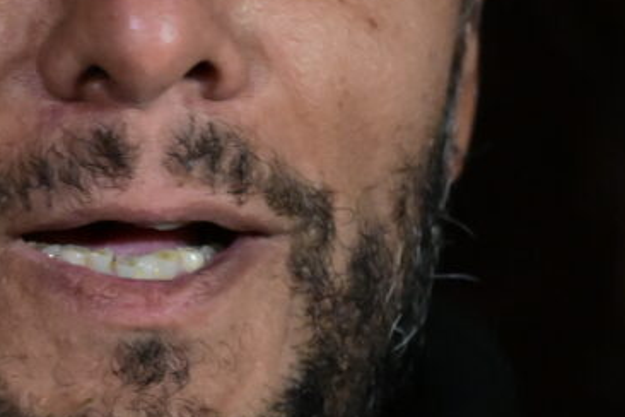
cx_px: -5
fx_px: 14582
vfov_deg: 1.6
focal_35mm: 840
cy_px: 52
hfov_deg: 2.5
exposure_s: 1/250
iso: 8000
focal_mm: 200
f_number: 4.5
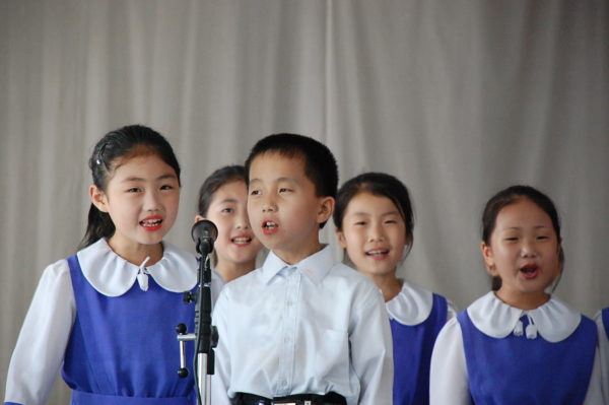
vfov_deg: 6.8
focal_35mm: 202
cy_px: 202
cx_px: 304
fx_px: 3423
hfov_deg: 10.2
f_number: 5.6
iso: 1600
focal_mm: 135
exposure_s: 1/25
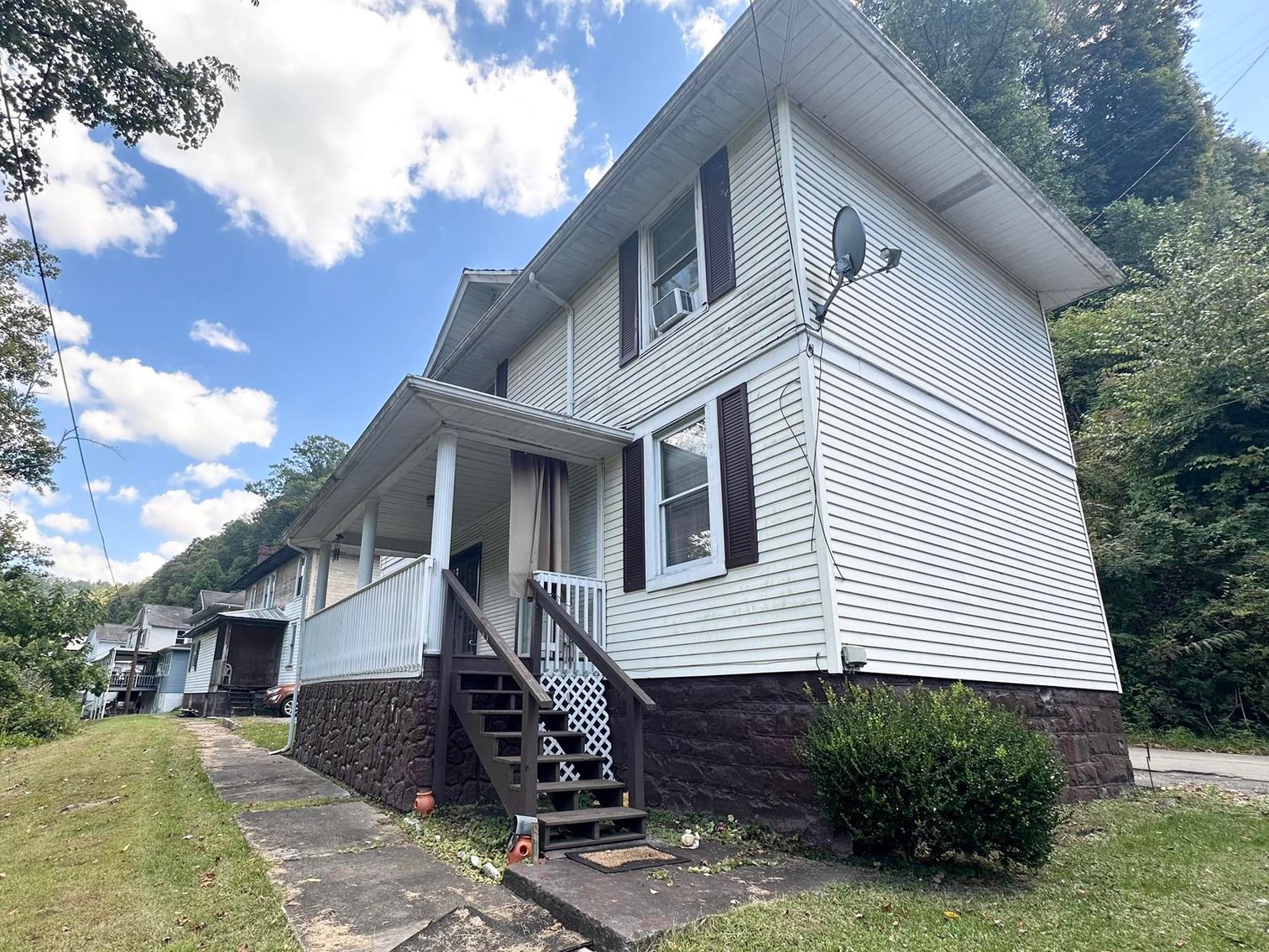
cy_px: 476
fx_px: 513
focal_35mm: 14
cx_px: 634
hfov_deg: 102.0
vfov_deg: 85.7
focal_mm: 2.22
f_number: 2.2
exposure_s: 1/332
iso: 40
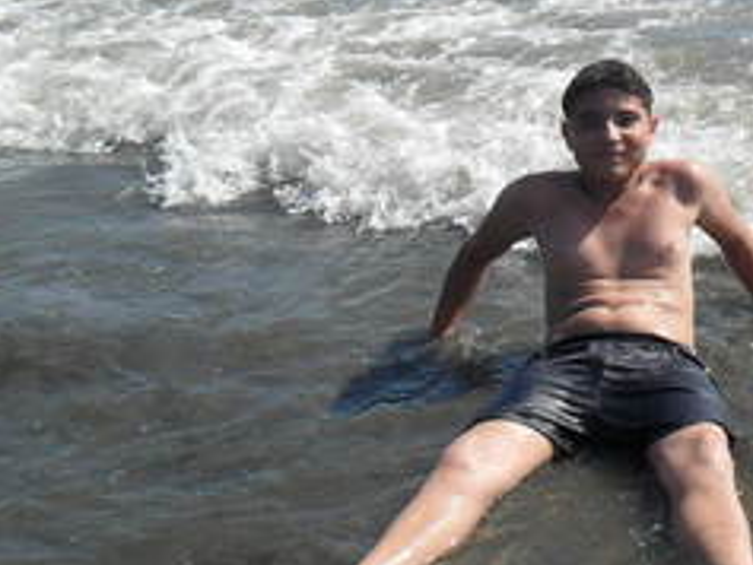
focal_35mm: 73
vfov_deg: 20.2
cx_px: 705
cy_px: 317
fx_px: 1589
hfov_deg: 25.7
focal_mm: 4.9
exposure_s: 1/250
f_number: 8.9
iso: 100
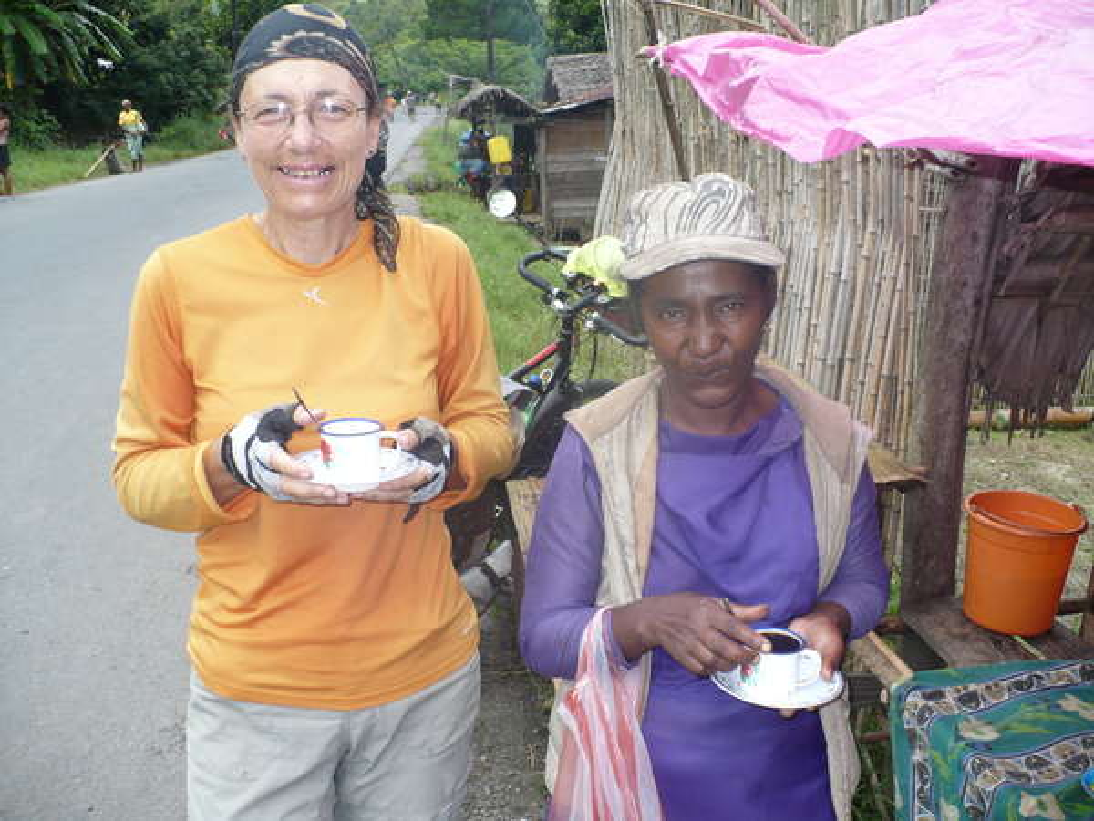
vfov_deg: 38.7
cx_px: 547
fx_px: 1169
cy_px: 410
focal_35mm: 37
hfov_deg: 50.1
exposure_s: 1/320
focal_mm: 6.1
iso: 100
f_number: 2.8
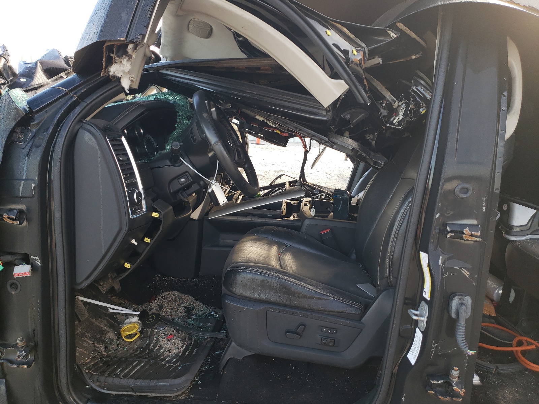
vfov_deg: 53.1
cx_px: 270
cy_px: 202
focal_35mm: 26
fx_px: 405
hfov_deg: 67.3
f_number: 1.5
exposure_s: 1/143
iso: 50
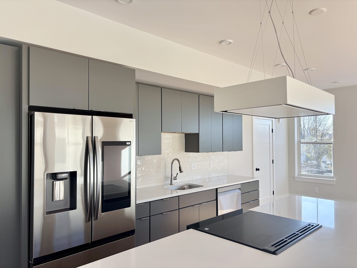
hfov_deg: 67.3
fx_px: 268
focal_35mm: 26
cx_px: 178
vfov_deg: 53.1
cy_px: 134
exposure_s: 1/285
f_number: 1.6
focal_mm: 5.96
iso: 50
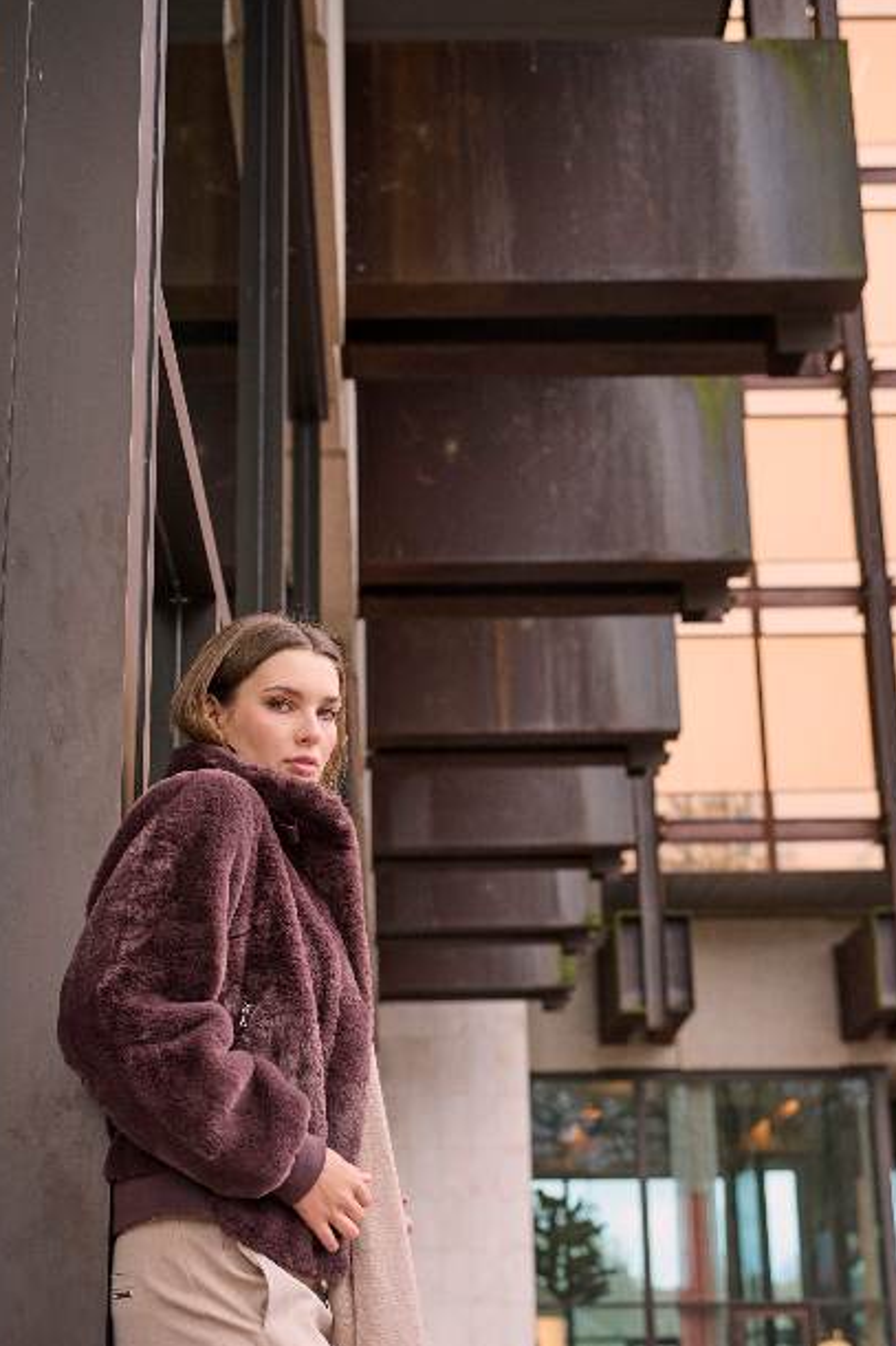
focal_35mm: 55
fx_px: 2054
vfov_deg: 36.2
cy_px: 723
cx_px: 418
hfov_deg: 24.6
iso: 500
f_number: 4
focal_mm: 48
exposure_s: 1/125
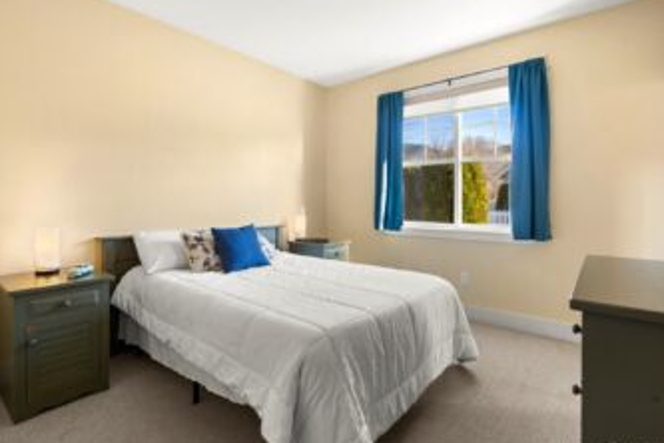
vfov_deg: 67.0
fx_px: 334
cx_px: 317
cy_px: 207
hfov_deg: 89.6
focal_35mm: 18
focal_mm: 15.1
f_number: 2.8
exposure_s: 1/10
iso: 400
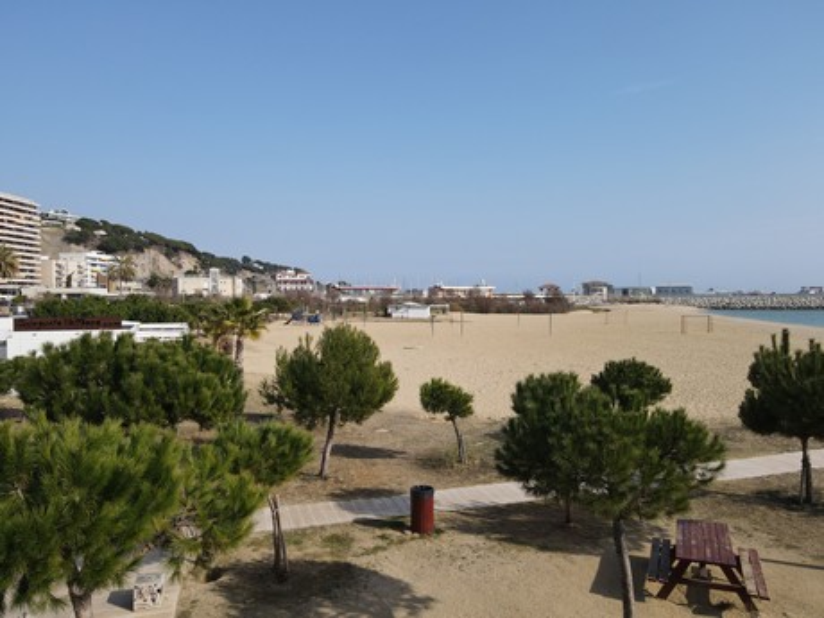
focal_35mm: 24
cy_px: 309
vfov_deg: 56.8
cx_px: 412
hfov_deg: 71.6
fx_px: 571
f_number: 2.8
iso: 100
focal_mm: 4.5
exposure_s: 1/800
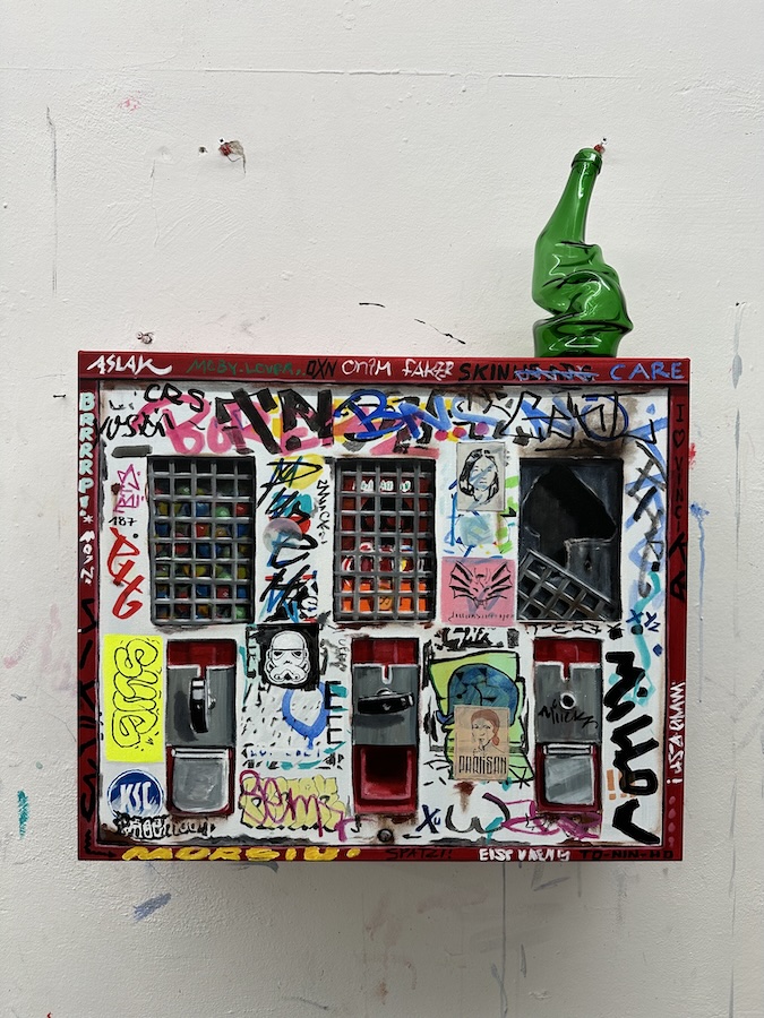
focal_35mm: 24
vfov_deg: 71.6
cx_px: 382
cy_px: 509
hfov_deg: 56.8
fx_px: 706
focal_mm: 6.86
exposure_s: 1/100
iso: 80
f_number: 1.78
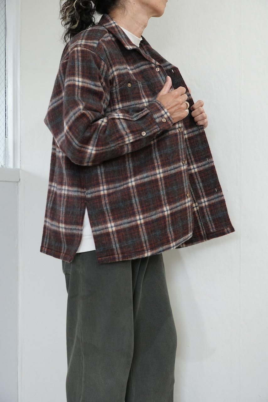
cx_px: 134
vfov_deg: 31.9
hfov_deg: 21.6
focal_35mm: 63
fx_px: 703
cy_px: 201
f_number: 5.6
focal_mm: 63
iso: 1000
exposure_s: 1/60
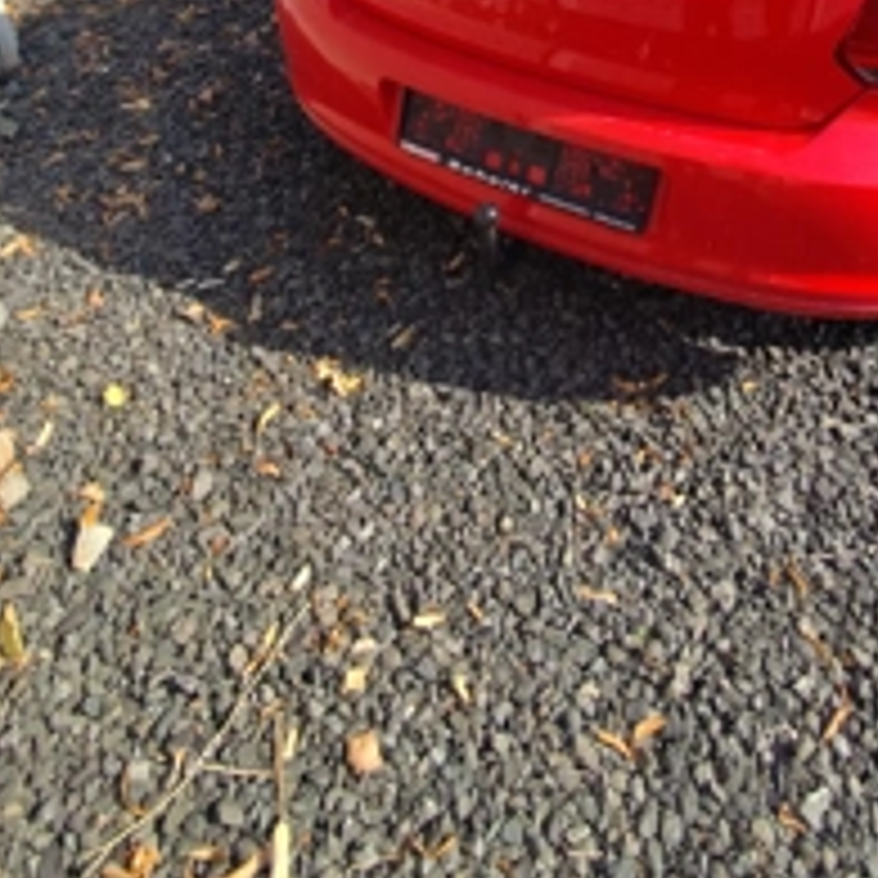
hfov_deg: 54.6
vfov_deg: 47.9
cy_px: 38
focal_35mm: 29
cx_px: 581
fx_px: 832
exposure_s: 1/1360
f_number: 2.2
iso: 50
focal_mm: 1.65
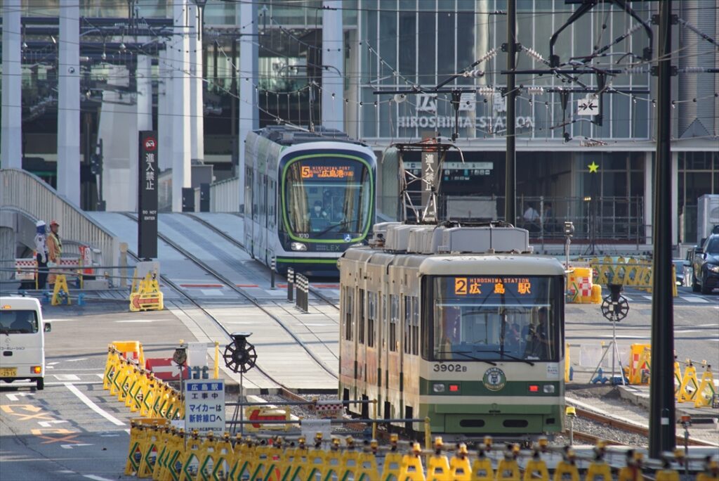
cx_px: 360
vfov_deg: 1.8
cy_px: 240
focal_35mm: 750
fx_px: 14987
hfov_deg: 2.7
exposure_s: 1/60
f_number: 9
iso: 100
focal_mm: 500
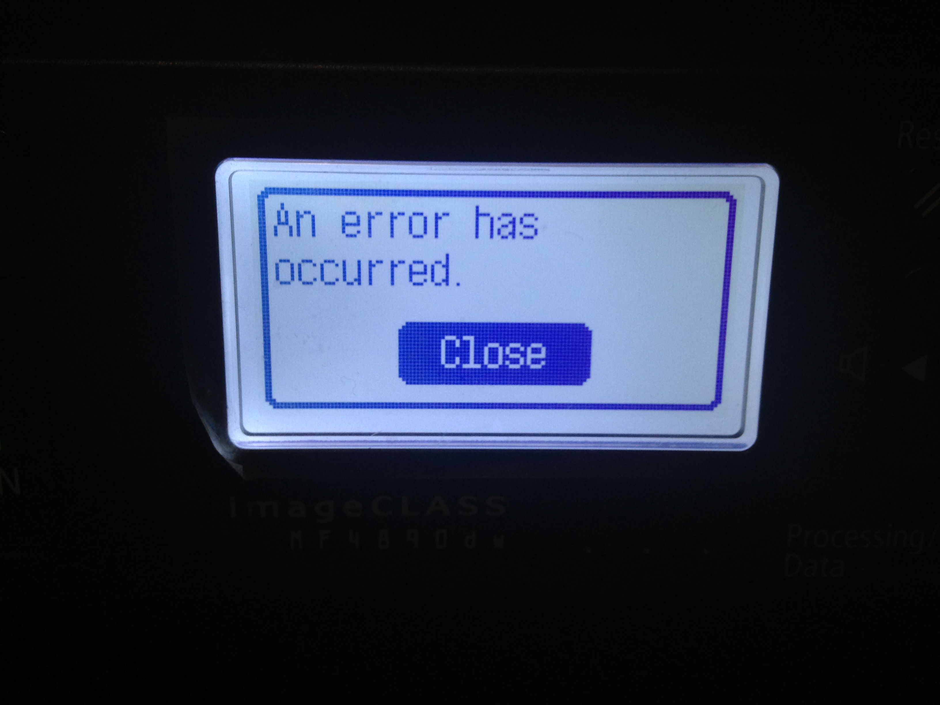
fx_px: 896
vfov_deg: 42.9
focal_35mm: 33
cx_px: 470
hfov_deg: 55.4
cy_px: 352
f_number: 2.4
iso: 125
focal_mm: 4.12
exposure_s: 1/20
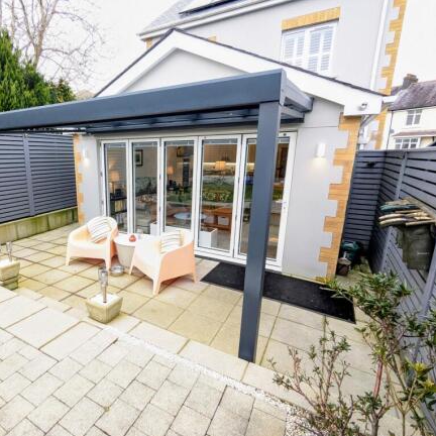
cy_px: 220
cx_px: 145
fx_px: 271
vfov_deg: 77.7
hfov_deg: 75.3
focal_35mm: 19
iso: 110
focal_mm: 2.35
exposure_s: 1/90.1
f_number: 2.2
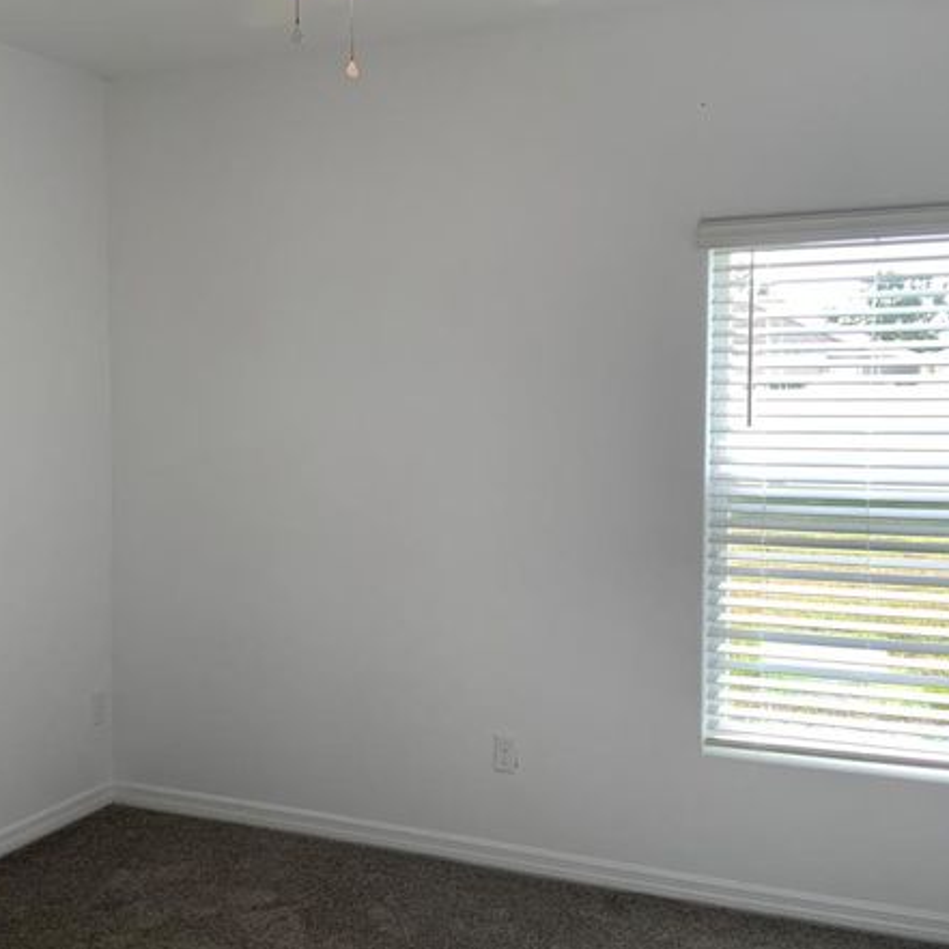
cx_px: 388
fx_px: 1272
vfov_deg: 40.9
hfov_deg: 40.8
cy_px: 465
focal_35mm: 41
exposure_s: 1/120
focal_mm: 3
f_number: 1.8
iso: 20
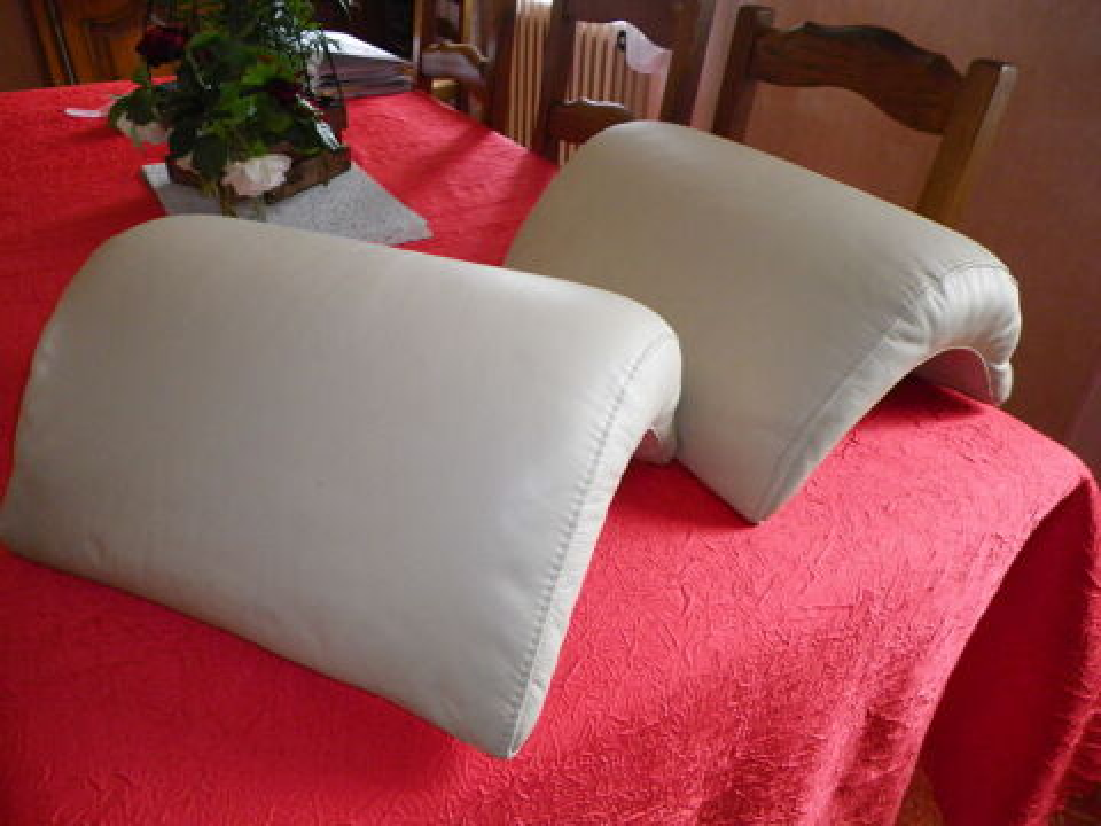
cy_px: 413
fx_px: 891
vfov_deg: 49.7
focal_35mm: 28
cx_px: 550
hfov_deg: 63.4
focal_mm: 4.9
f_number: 2.6
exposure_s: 1/60
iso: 250
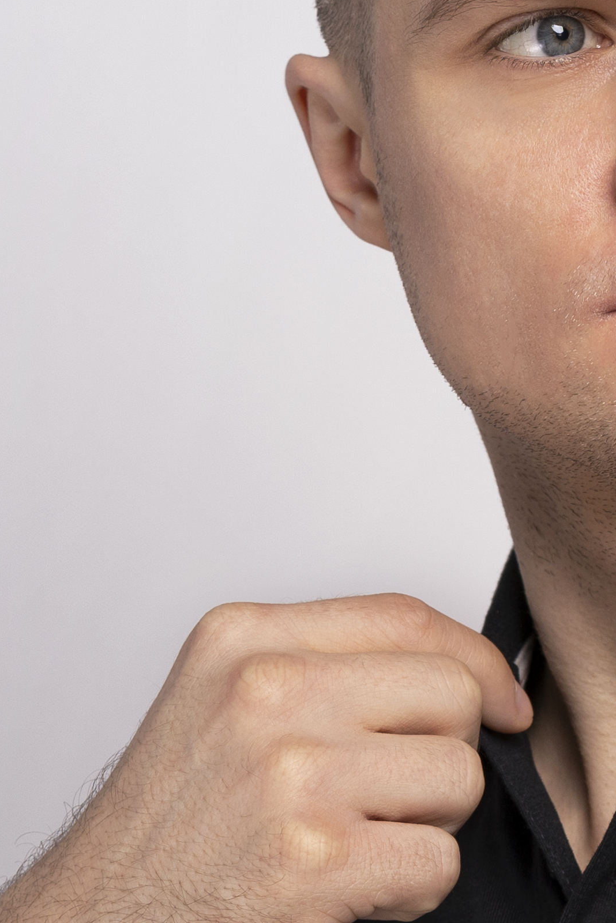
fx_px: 5287
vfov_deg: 9.8
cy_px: 1153
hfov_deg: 6.6
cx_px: 829
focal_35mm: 206
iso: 100
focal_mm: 55
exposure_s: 1/160
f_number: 5.6
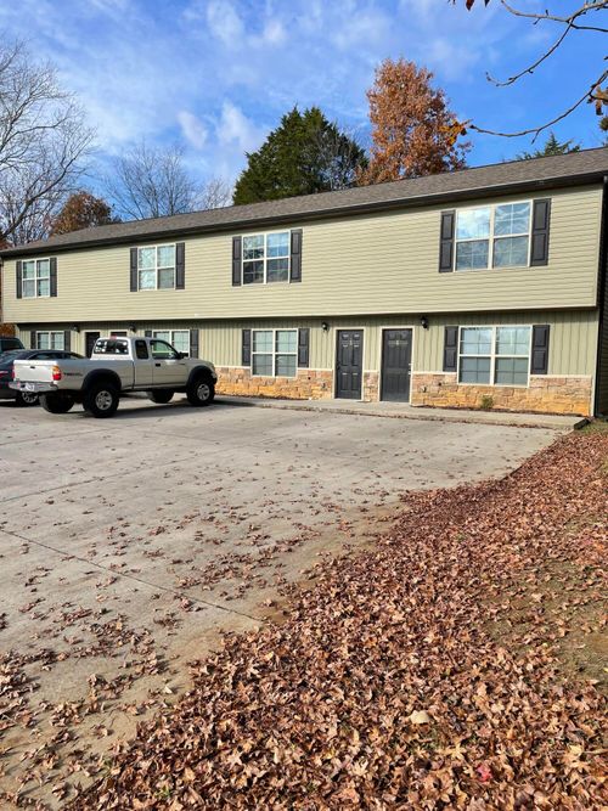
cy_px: 406
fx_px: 609
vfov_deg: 67.3
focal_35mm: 26
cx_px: 304
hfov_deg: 53.0
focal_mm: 4.2
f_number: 1.6
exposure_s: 1/1984
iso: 32
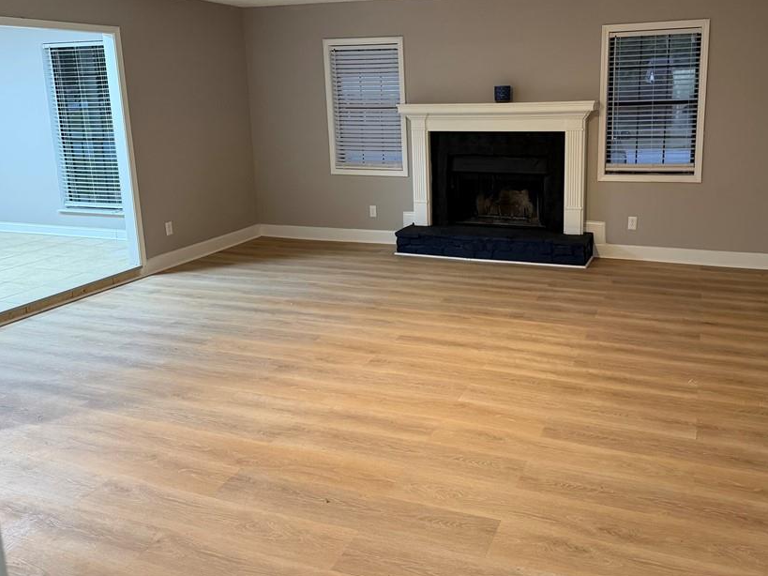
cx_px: 463
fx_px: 665
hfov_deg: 59.4
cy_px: 220
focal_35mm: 30
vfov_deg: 46.4
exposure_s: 1/60
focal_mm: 6.76
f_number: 1.78
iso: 320
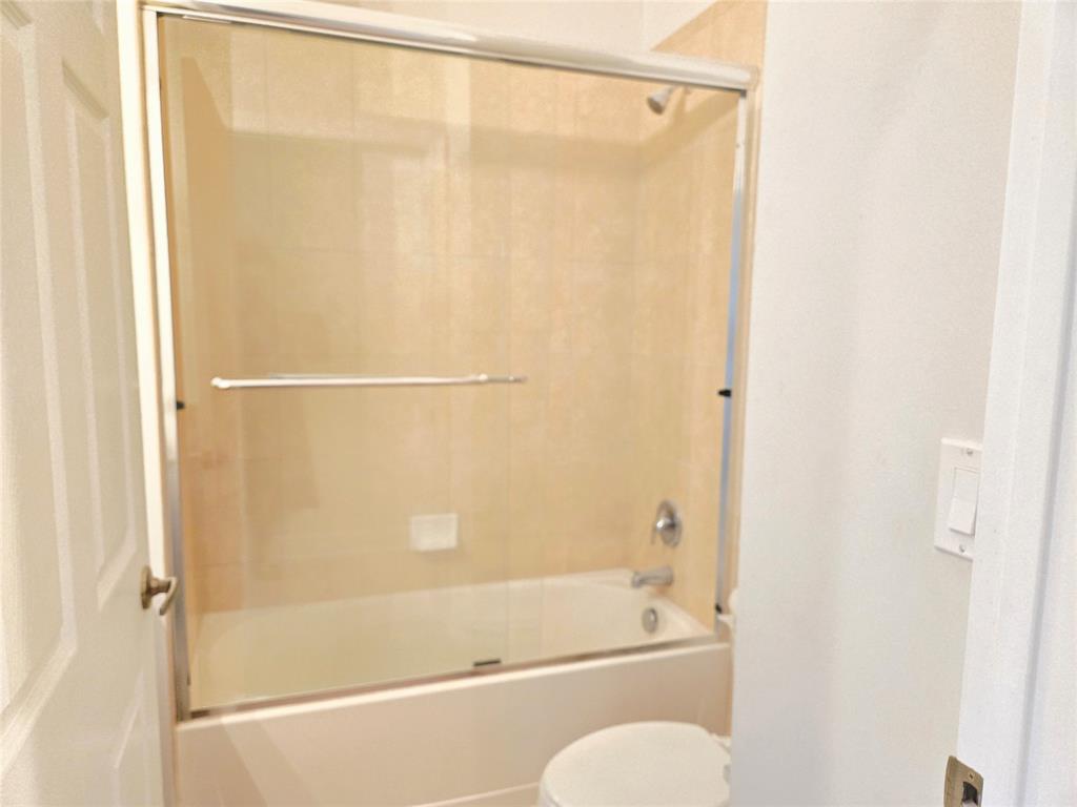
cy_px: 404
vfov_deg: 58.9
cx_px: 538
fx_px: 716
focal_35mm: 23
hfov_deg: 73.9
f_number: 1.8
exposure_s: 1/60.2
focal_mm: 5.4
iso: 640
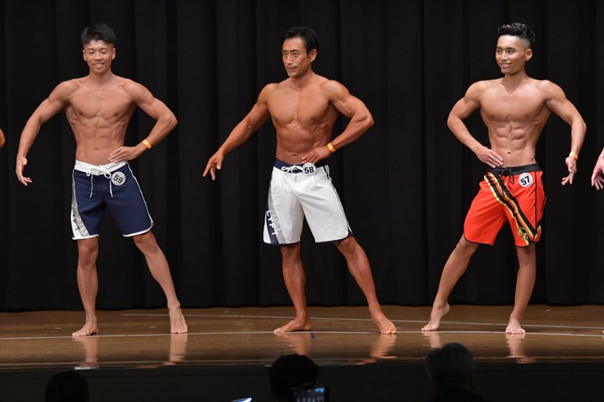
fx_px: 3639
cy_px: 201
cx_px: 302
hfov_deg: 9.5
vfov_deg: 6.3
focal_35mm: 217
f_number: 5.6
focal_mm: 145
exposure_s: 1/400
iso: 5000
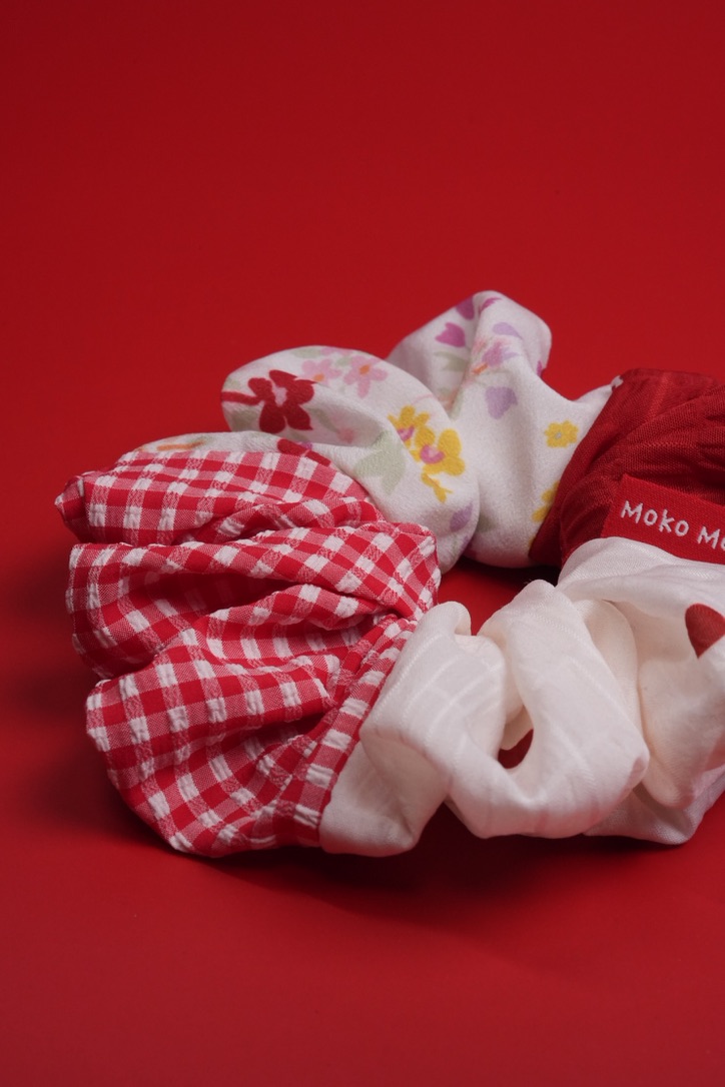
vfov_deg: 28.8
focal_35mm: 70
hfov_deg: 19.5
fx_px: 2114
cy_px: 544
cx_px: 362
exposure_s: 1/80
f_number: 22
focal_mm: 70
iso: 2500
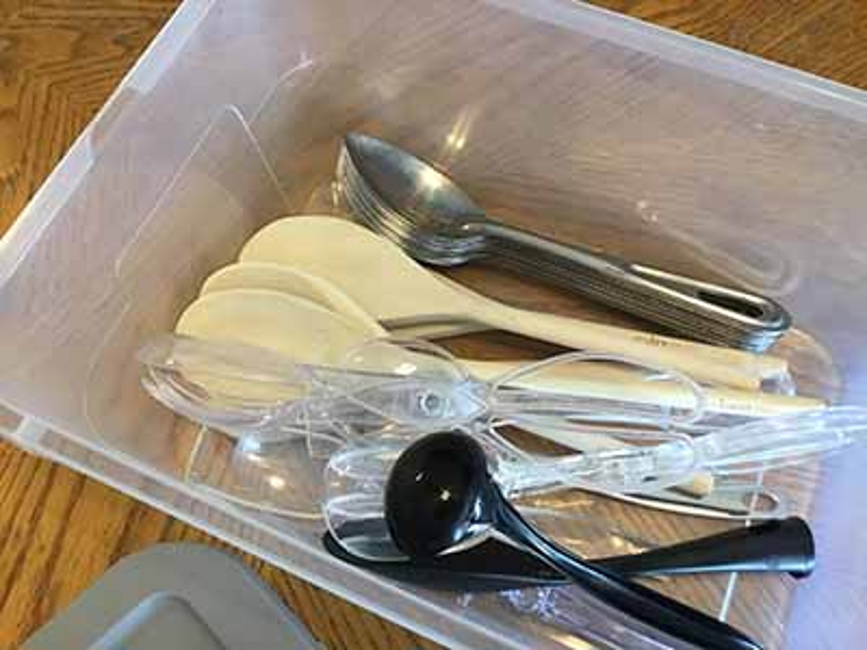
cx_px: 434
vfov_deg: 45.4
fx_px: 776
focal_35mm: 31
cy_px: 325
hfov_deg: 58.4
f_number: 2.4
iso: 80
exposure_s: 1/30
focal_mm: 3.3
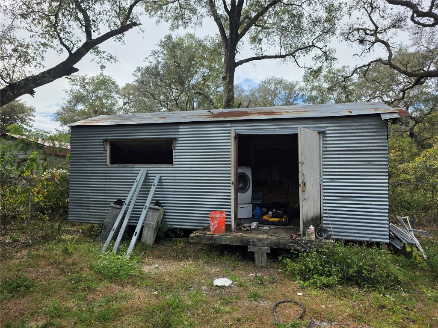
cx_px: 219
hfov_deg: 73.9
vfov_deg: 58.9
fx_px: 291
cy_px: 164
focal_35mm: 23
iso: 80
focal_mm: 6.3
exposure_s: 1/4650
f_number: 1.7
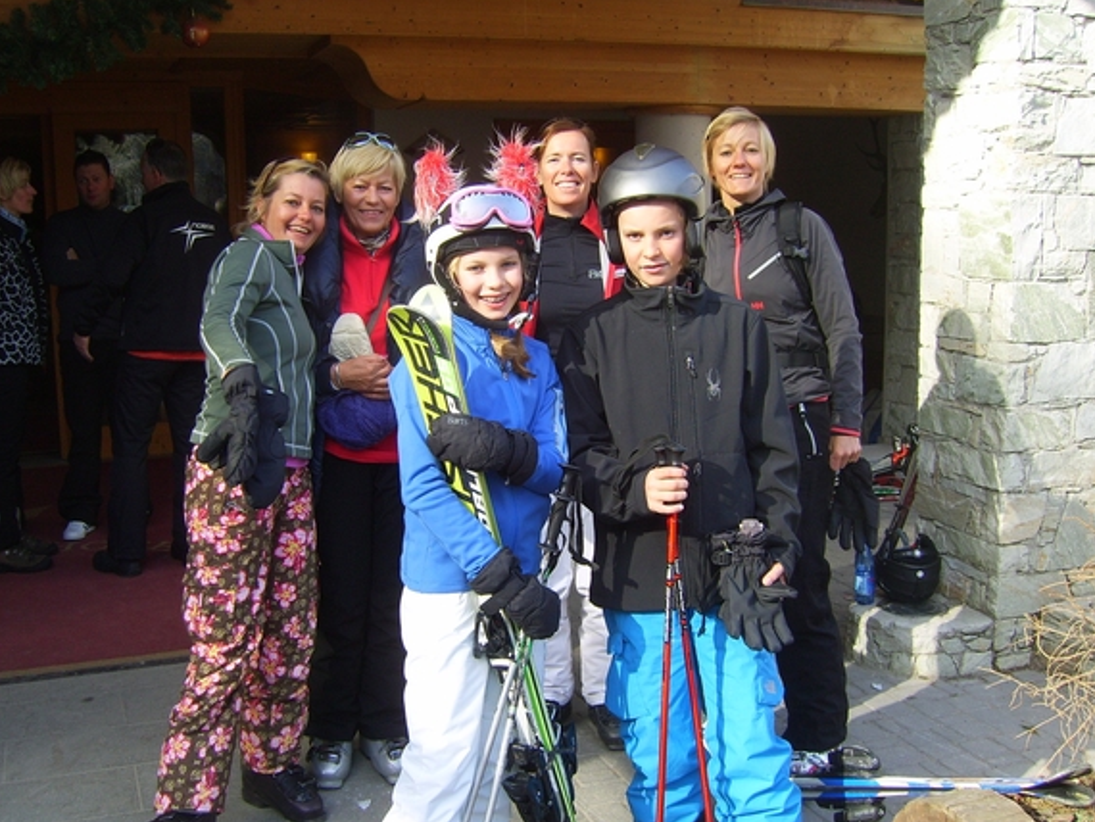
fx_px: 1266
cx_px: 524
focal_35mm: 40
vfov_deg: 36.0
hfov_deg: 46.8
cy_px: 415
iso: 50
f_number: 3.5
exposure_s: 1/100
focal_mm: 7.8
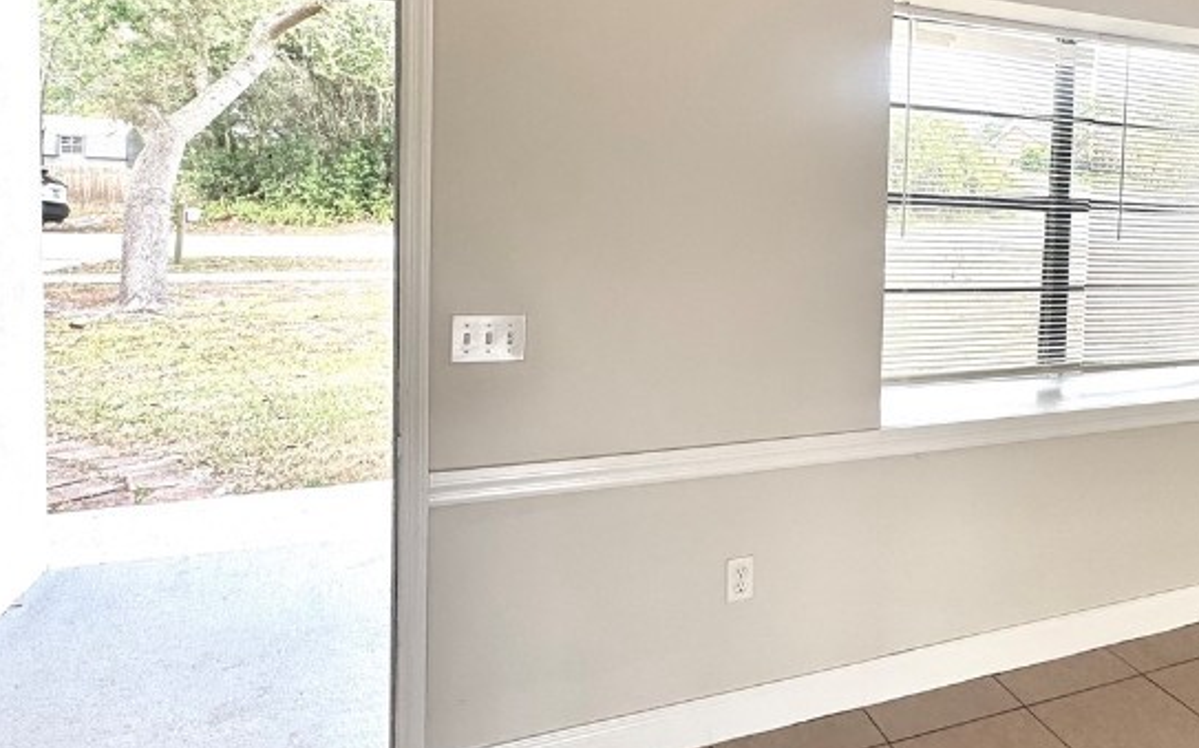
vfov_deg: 43.7
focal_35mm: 28
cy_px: 234
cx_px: 894
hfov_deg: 62.8
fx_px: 915
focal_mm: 2.22
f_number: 2.2
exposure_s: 1/131
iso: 40
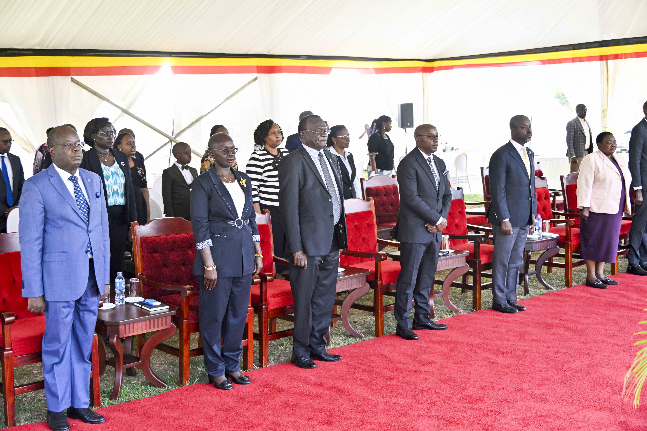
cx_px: 324
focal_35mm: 50
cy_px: 216
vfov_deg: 27.0
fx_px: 899
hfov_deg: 39.6
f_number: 5.6
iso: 1400
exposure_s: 1/500
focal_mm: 50
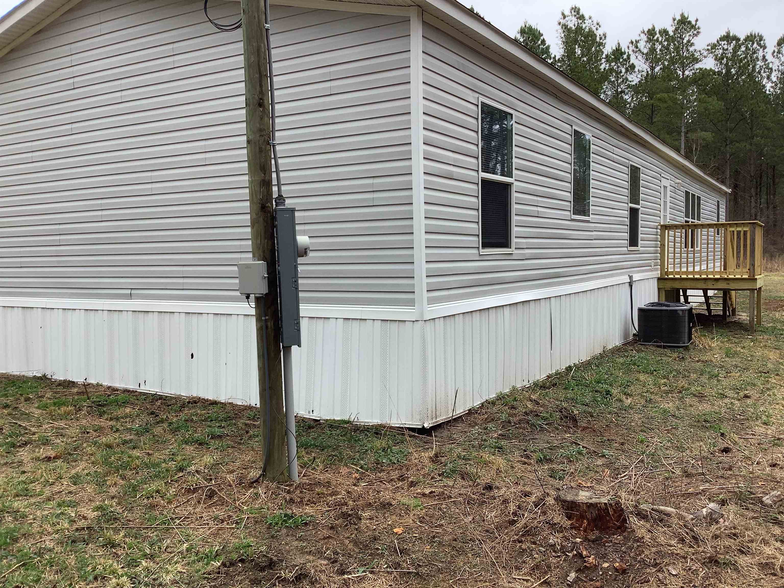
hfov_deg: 58.4
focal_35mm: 31
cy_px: 294
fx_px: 702
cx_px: 392
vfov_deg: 45.4
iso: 25
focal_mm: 3.3
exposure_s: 1/244
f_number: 2.4
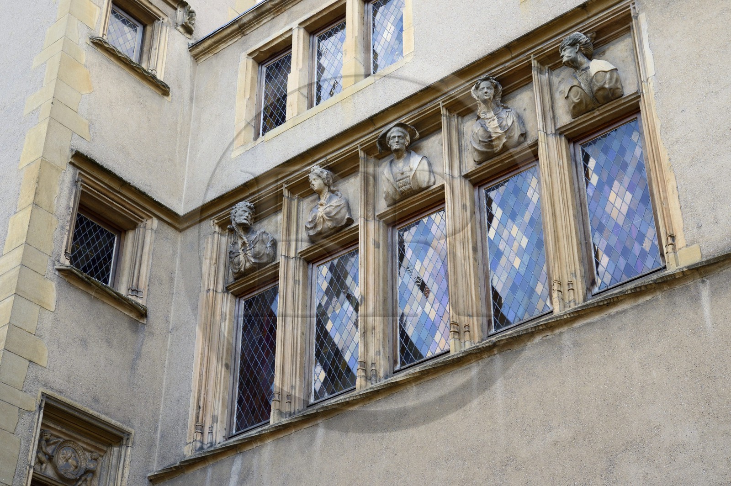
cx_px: 366
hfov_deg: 33.4
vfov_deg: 22.6
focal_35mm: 60
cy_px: 243
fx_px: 1217
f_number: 5.6
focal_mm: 60
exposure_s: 1/250
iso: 800
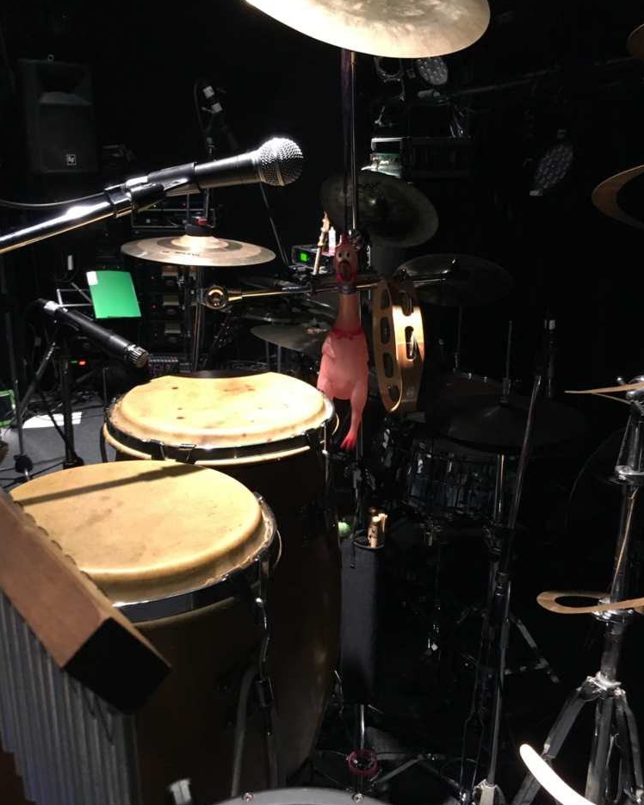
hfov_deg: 47.1
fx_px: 739
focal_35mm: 31
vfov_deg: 57.2
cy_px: 382
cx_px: 316
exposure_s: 1/15
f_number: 2.2
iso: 200
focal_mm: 4.15
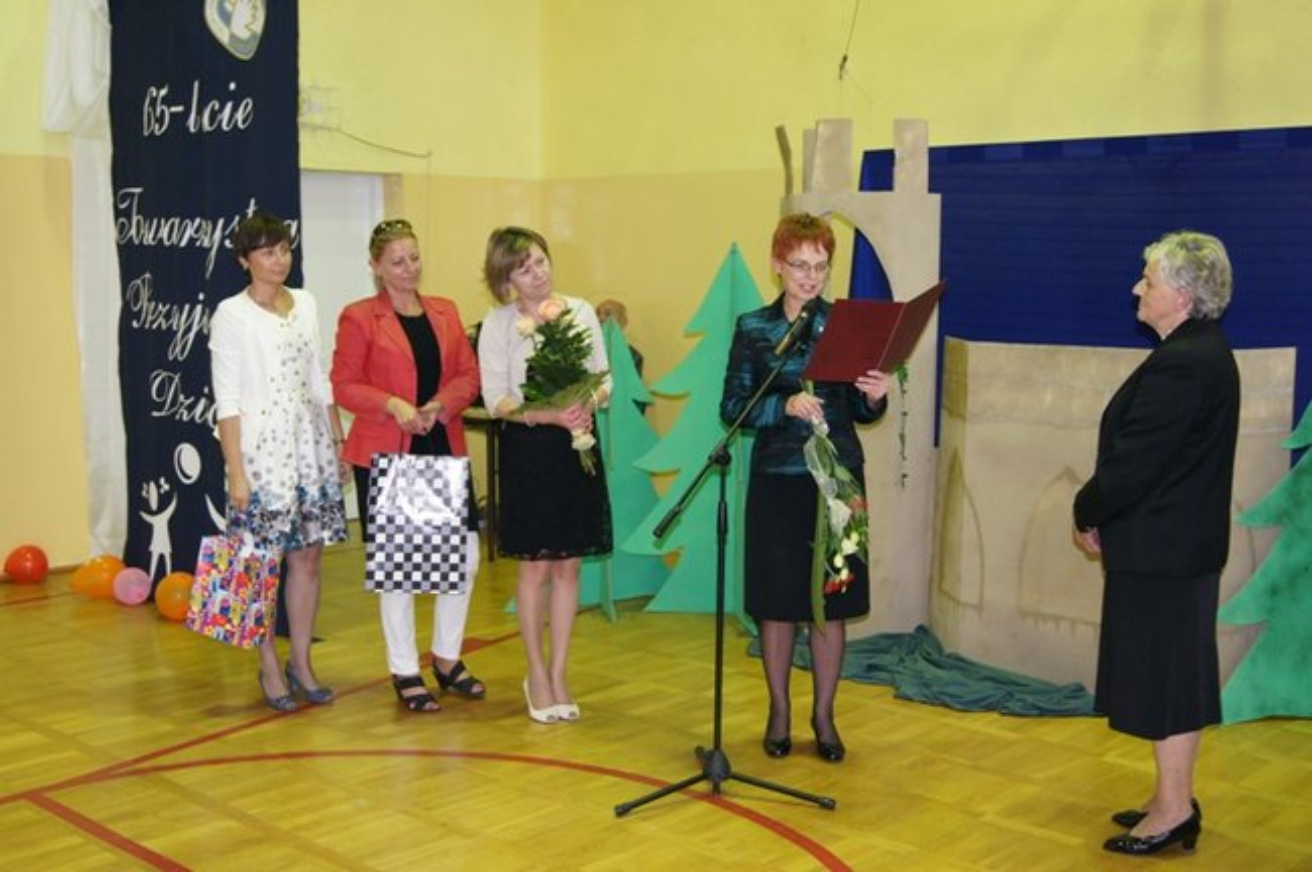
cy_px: 436
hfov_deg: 46.4
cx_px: 656
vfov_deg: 31.8
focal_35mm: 42
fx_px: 1529
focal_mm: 28
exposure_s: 1/60
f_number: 4.5
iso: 500
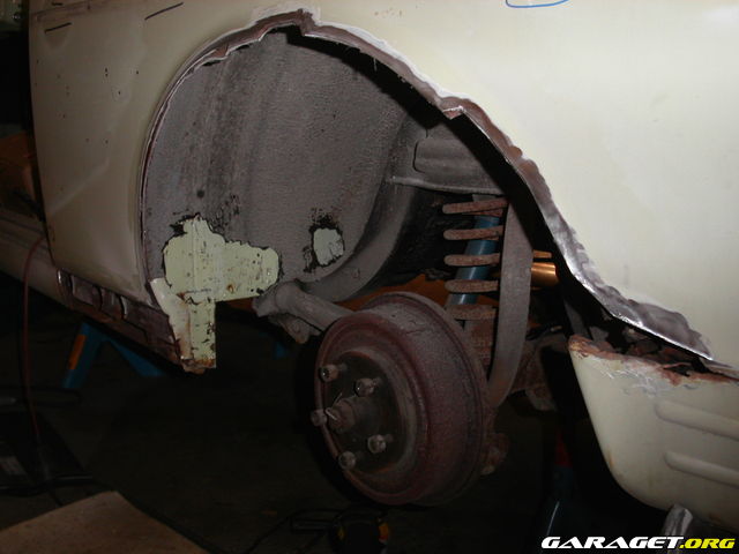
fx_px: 811
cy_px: 277
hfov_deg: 49.0
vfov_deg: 37.7
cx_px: 370
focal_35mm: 38
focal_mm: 7.8
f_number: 2.8
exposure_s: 1/30
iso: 100
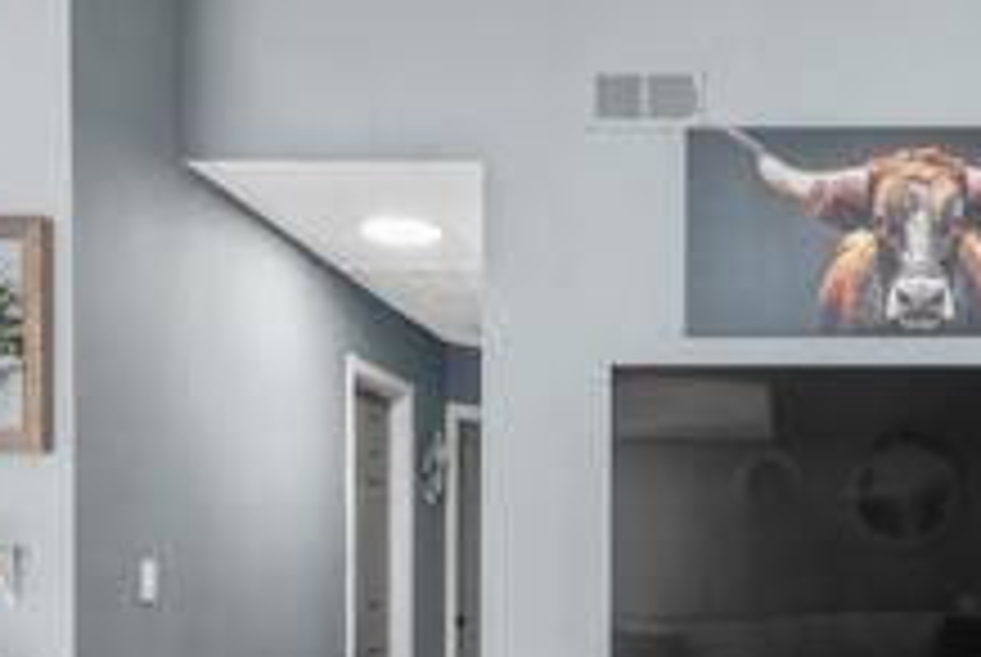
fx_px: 1201
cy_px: 565
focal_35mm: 44
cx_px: 729
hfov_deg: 43.1
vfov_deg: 29.6
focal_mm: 10
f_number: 8
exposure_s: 1/10
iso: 1250
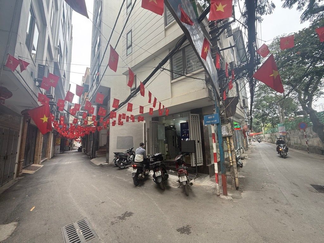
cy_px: 122
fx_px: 131
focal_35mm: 14
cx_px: 162
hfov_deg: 102.1
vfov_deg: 85.7
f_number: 2.2
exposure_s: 1/99
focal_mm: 2.22
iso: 40
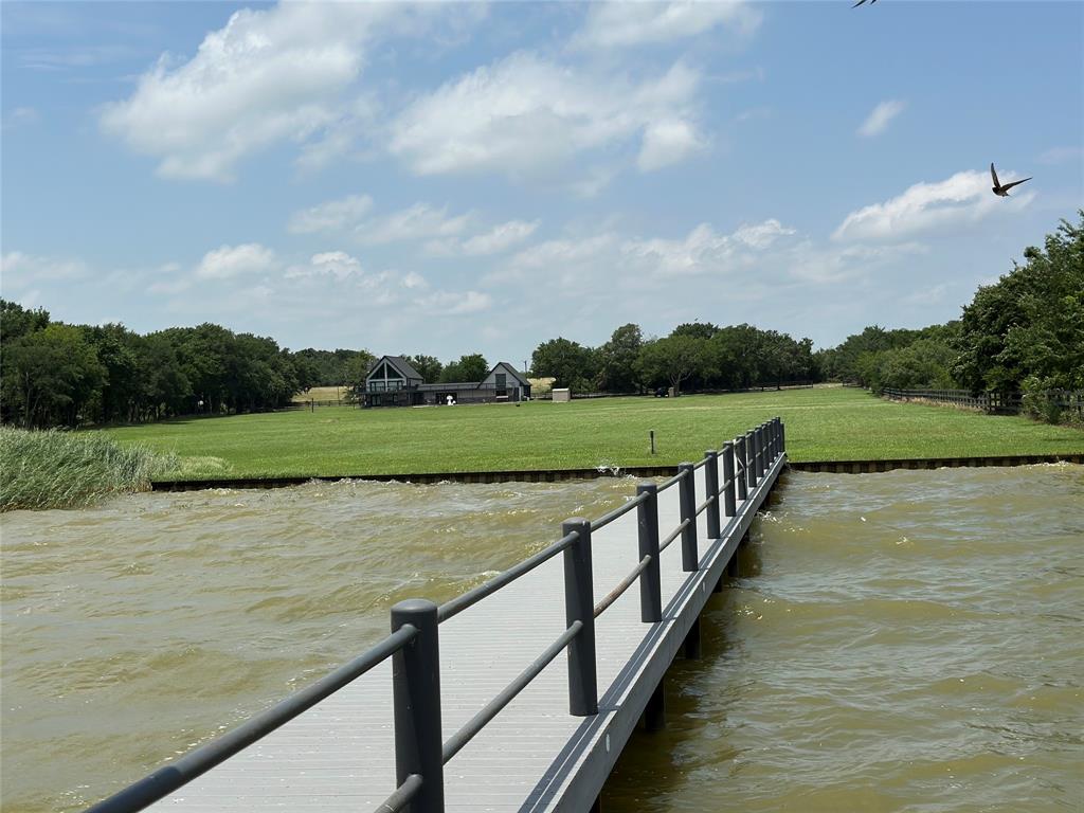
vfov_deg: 30.3
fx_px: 1503
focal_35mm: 48
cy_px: 406
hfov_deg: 39.7
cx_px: 542
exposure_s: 1/9804
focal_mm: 6.86
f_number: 1.78
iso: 100
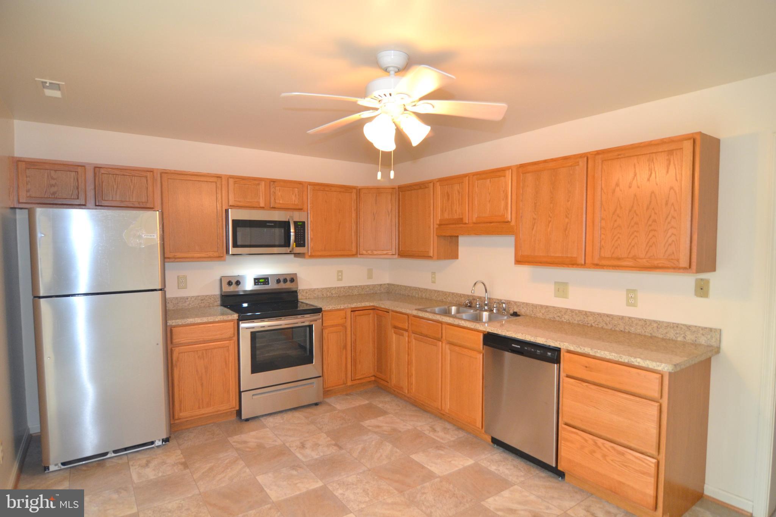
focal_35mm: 18
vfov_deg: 67.4
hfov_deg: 90.0
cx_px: 388
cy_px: 258
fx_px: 388
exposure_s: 1/60
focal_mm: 12
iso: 800
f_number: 4
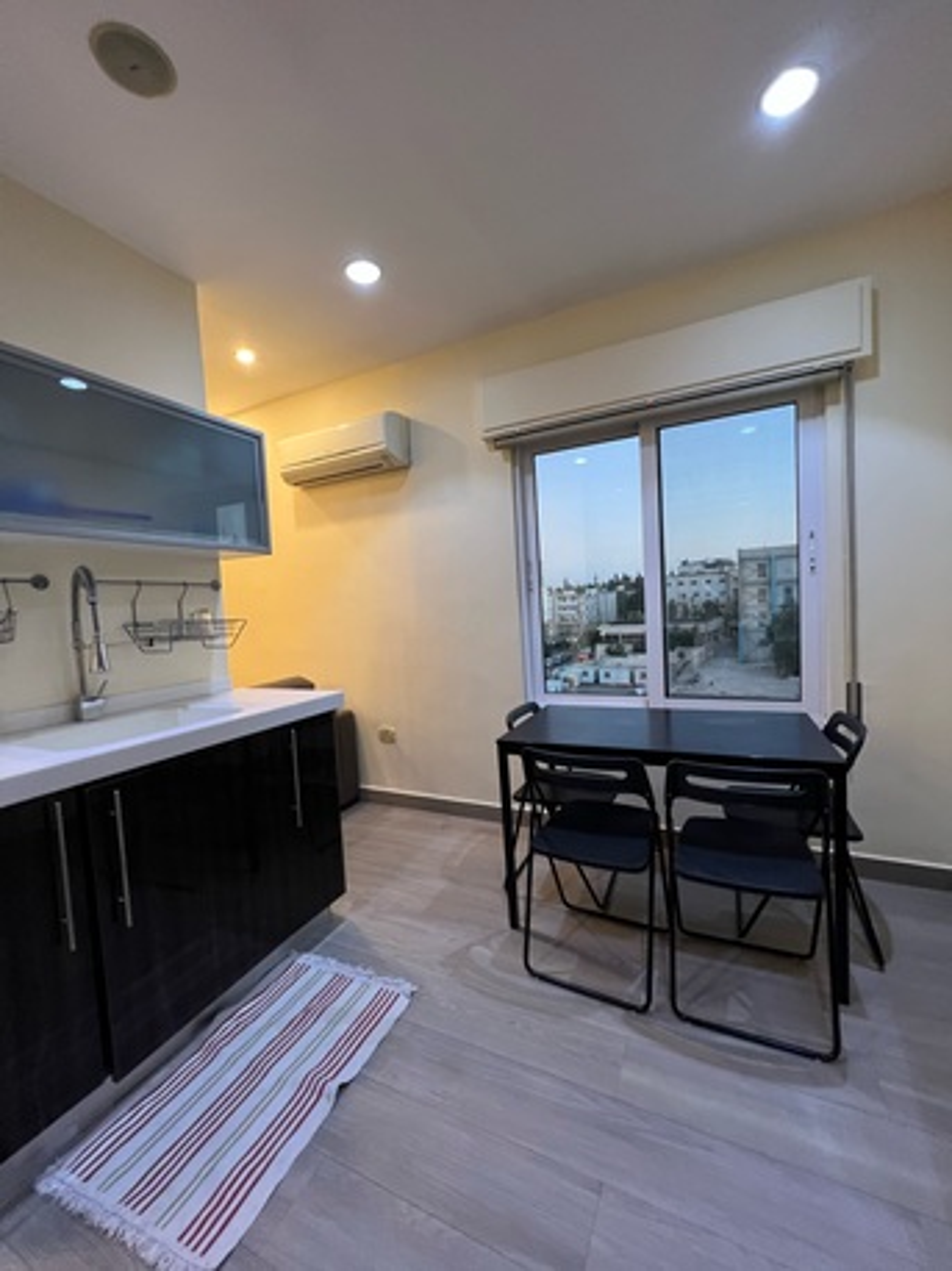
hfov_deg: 89.9
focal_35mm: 13
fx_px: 477
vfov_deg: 106.2
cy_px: 636
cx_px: 476
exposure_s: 1/50
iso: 160
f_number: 1.8
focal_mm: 1.57
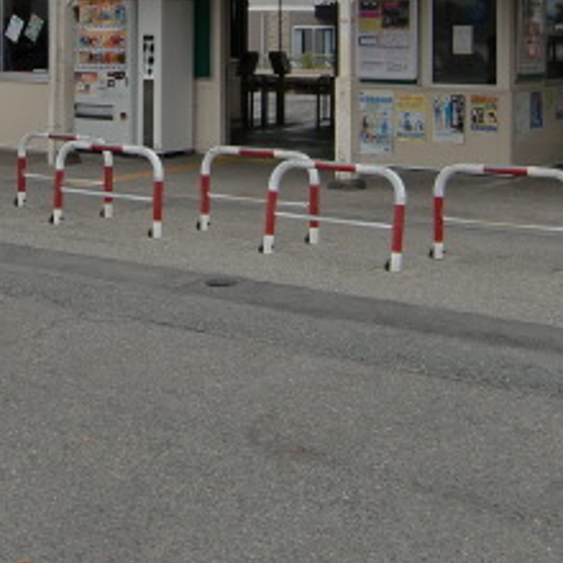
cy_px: 10
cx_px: 138
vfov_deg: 23.1
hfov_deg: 23.7
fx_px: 1325
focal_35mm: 72
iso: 64
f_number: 2.6
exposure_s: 1/1000
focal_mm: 4.9
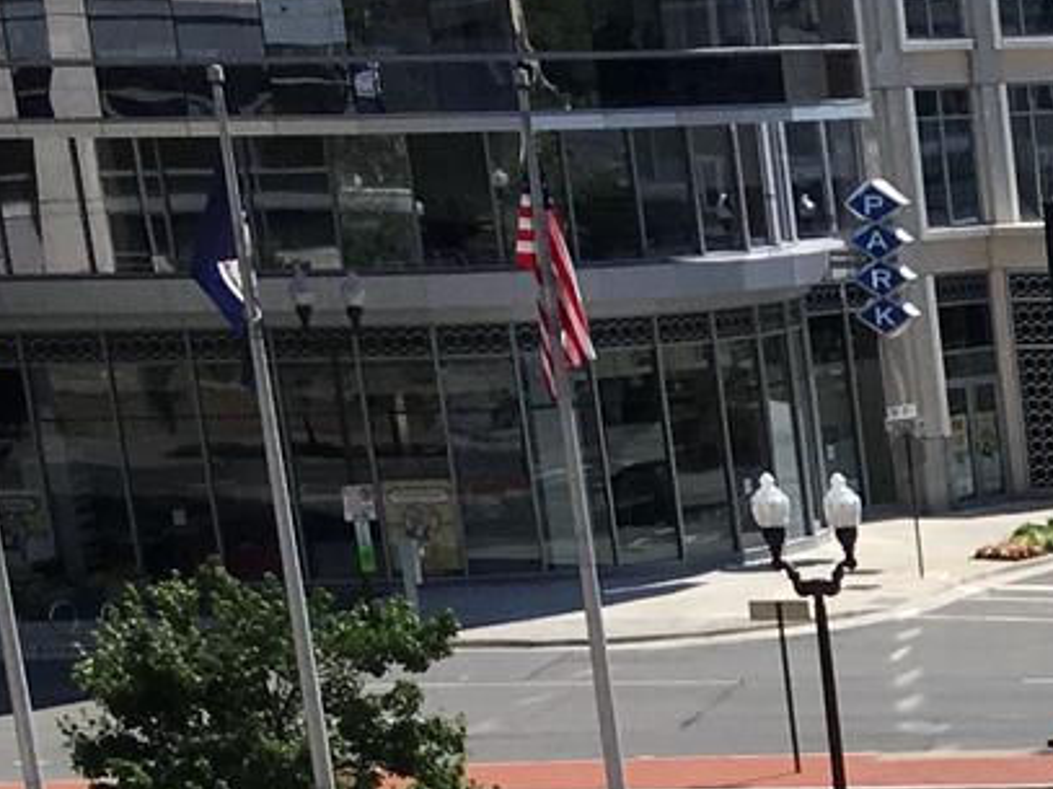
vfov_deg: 9.5
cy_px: 1539
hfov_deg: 11.9
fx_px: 4440
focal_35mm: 146
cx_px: 2207
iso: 25
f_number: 2.2
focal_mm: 4.15
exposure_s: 1/1789
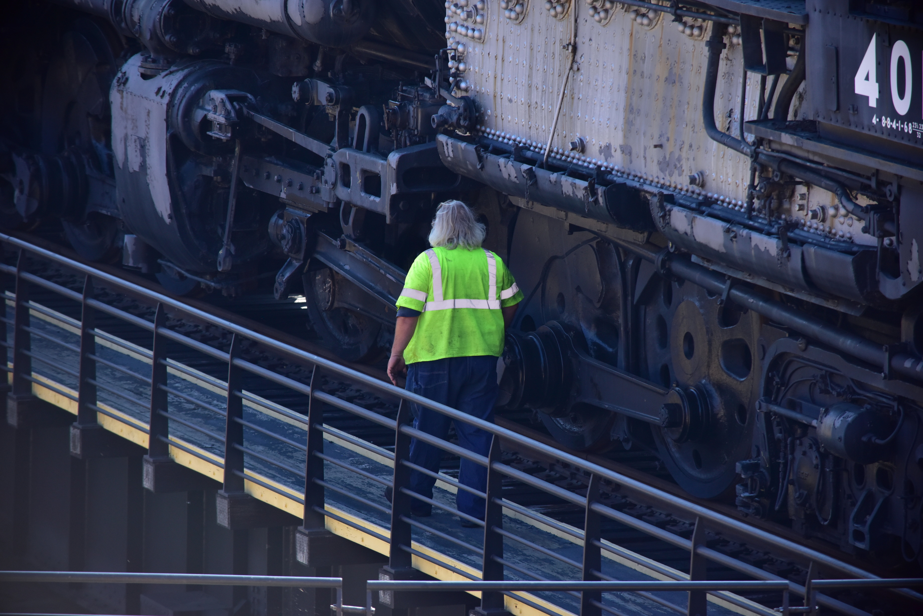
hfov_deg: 8.6
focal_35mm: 240
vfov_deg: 5.7
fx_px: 6155
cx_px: 462
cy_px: 308
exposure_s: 1/640
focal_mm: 240
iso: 500
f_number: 7.1
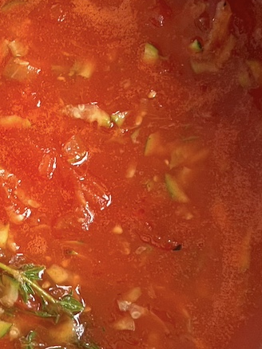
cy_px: 171
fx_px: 960
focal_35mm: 95
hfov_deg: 15.2
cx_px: -13
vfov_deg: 20.7
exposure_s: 1/60
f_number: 1.5
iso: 320
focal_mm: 5.7
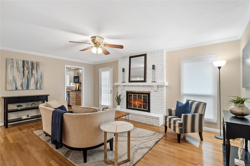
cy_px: 83
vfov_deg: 73.7
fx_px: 111
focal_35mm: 16
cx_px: 125
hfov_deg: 96.7
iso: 400
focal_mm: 8
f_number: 8
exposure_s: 1/2.5
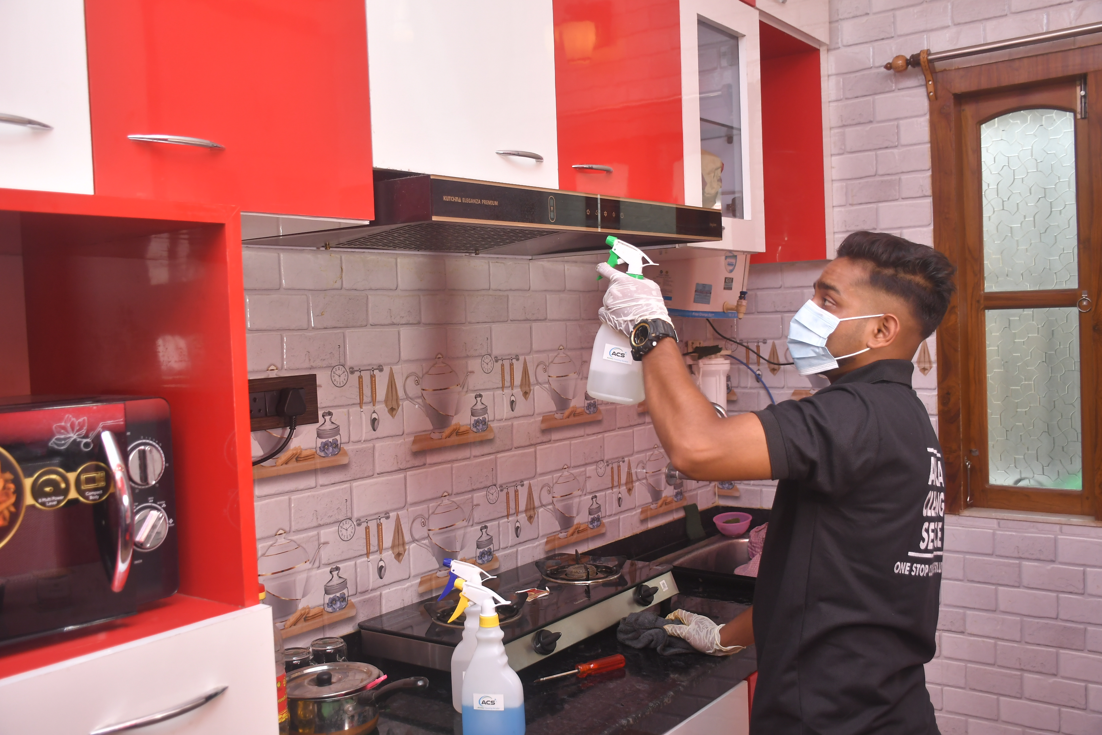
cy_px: 368
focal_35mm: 34
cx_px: 551
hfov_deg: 55.8
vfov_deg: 38.9
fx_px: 1041
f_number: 3.8
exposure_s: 1/320
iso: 640
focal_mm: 23
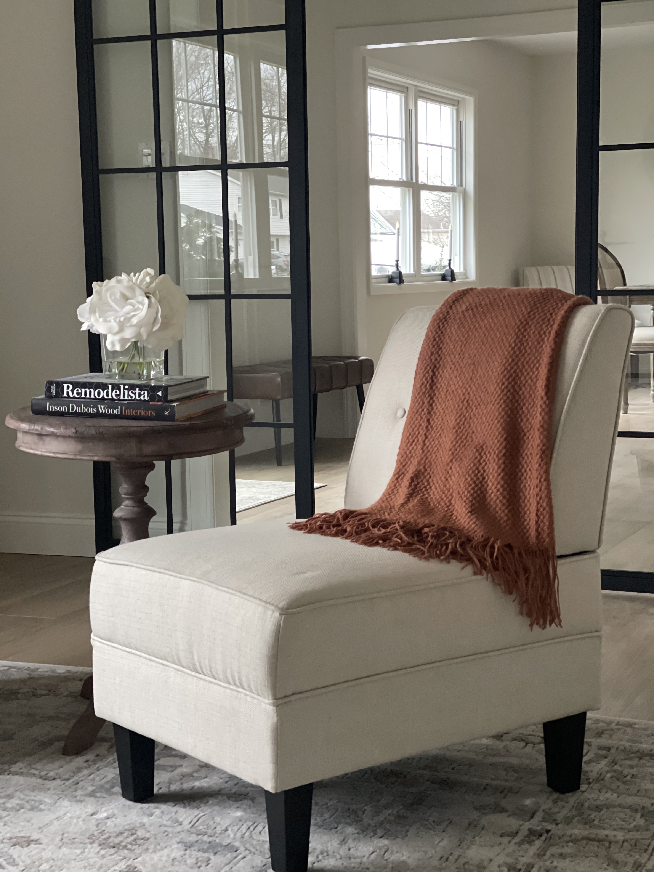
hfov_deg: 22.9
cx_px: 327
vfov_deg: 30.3
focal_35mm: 64
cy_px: 436
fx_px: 1612
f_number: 2.2
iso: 400
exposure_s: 1/25
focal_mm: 7.5
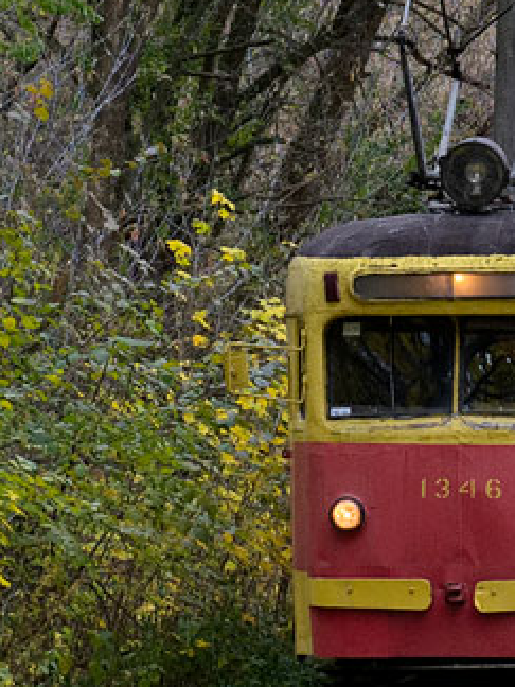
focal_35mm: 246
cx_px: 540
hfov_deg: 6.0
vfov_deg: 8.0
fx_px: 4880
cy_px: 278
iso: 800
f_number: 4.5
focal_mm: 46.3
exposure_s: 1/500
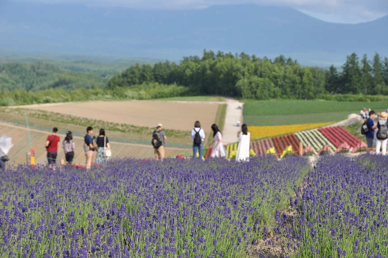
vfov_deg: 13.0
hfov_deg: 19.5
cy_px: 129
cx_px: 194
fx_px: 1130
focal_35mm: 105
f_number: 11
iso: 200
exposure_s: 1/320
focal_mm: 70
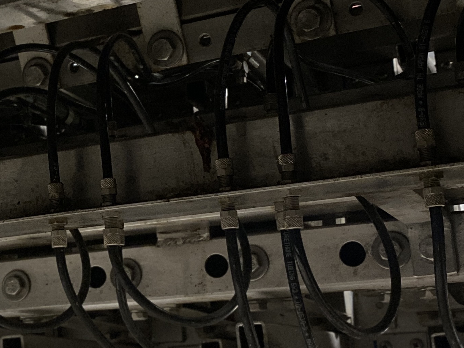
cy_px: 160
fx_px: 1032
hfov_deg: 24.5
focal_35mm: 77
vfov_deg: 19.1
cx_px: 29
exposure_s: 1/14
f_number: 1.8
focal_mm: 4.25
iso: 1000
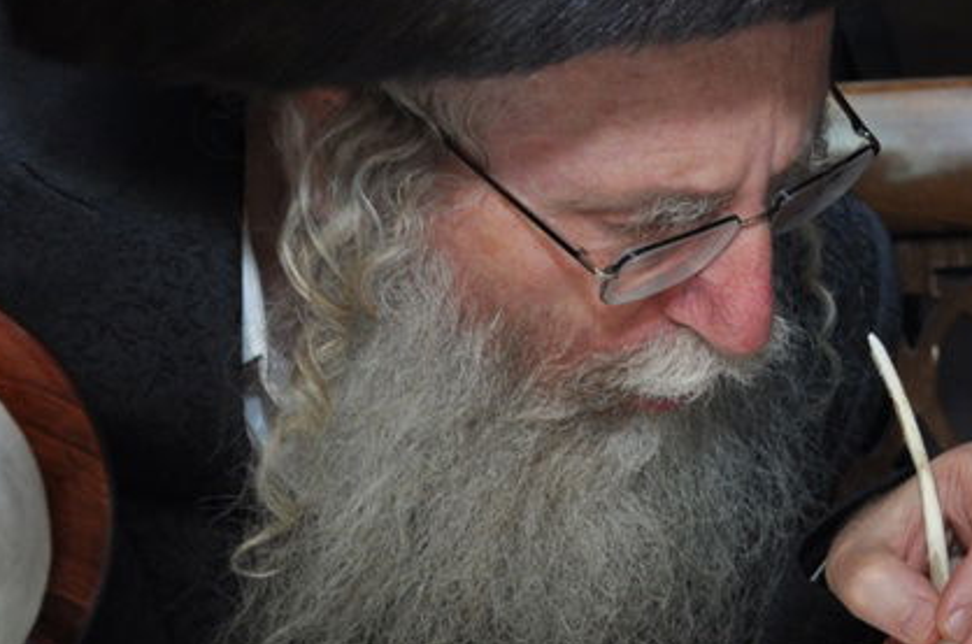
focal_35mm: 103
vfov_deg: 13.2
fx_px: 2776
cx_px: 1142
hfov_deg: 18.9
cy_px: 128
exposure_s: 1/50
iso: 400
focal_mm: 28
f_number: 5
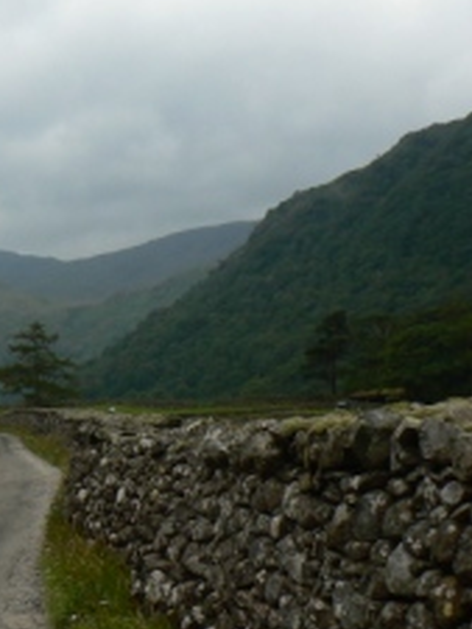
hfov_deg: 20.4
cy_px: 330
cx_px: -42
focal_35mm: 69
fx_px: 1253
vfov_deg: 28.1
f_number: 5.6
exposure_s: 1/250
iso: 80
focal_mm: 6
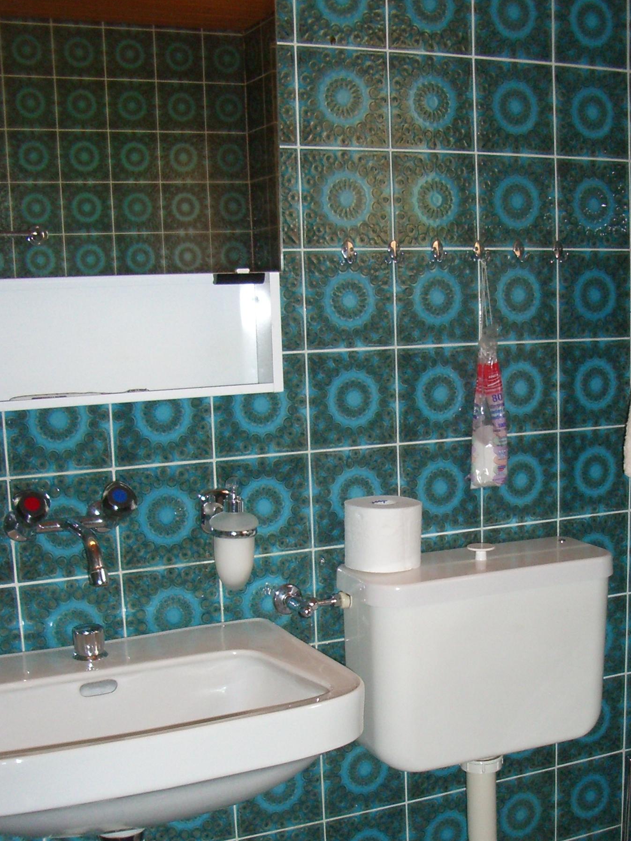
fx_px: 1215
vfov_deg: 37.9
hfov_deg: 29.0
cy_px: 526
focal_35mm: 50
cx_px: 390
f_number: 2.6
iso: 200
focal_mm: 5.8
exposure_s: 1/60
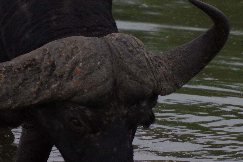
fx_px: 7689
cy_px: 11
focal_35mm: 1140
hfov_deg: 1.8
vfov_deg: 1.2
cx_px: 34
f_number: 5.8
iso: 800
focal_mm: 300
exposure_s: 1/3200
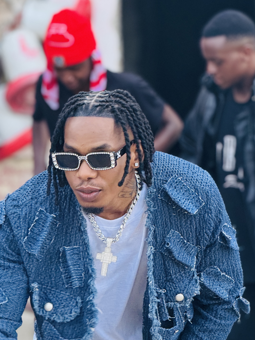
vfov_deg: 10.6
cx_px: 124
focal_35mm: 187
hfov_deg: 7.9
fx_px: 1836
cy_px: 204
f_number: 2.8
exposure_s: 1/79
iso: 250
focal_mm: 15.66
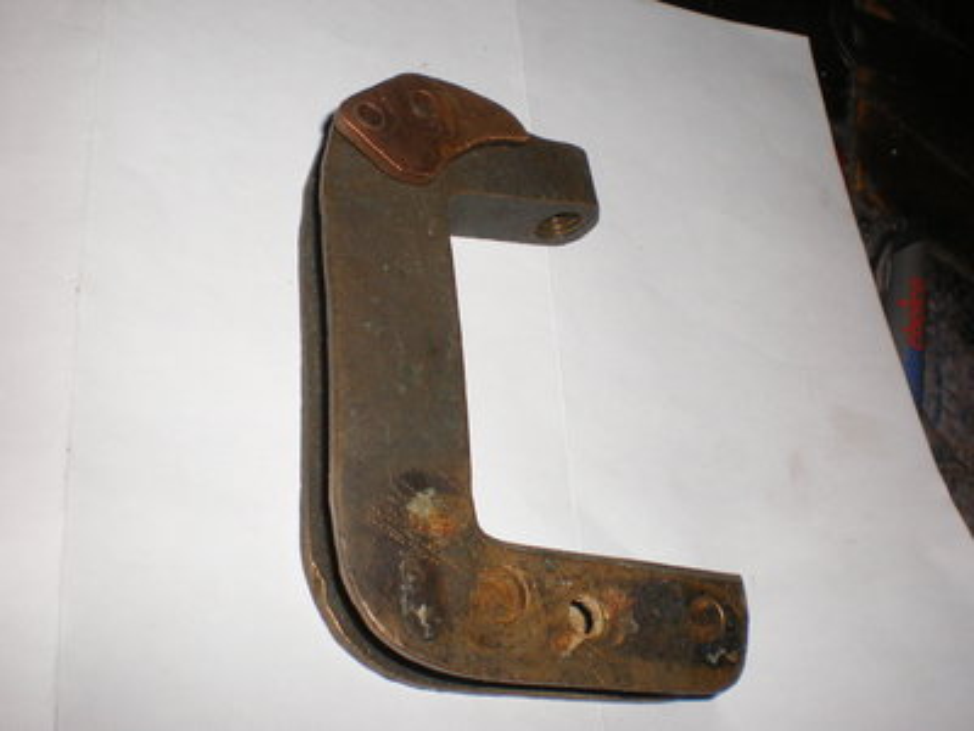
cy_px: 366
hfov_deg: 49.0
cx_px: 487
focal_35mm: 38
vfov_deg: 37.7
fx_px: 1069
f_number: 4.6
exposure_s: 1/50
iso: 200
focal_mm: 6.3
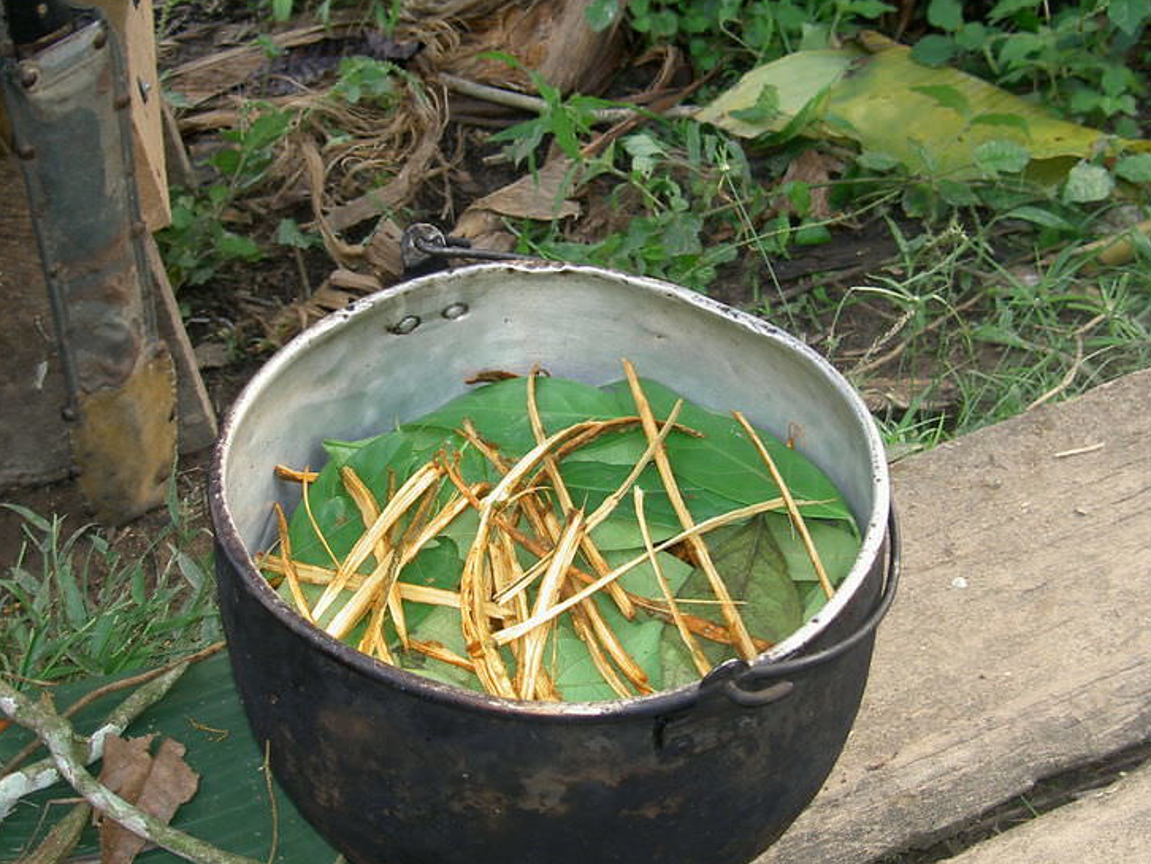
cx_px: 552
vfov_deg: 26.6
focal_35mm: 55
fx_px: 1829
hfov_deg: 34.9
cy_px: 438
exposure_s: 1/60
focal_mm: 8
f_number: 2.8
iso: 100
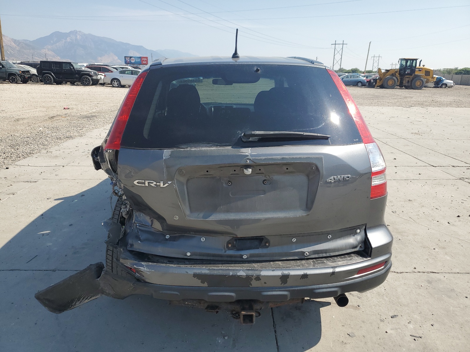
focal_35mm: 26
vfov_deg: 53.1
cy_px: 176
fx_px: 353
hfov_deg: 67.3
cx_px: 235
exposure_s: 1/2500
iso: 50
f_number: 1.5
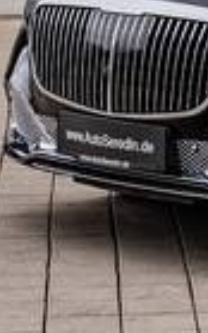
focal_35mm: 150
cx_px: 598
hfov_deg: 7.7
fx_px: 1359
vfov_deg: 13.8
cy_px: 5
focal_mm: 38
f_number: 4
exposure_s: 1/200
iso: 640
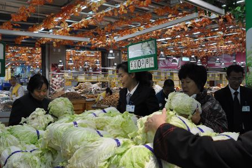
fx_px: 231
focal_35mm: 33
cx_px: 115
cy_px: 91
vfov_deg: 39.9
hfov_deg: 57.2
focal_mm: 18
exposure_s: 1/50
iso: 400
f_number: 7.1
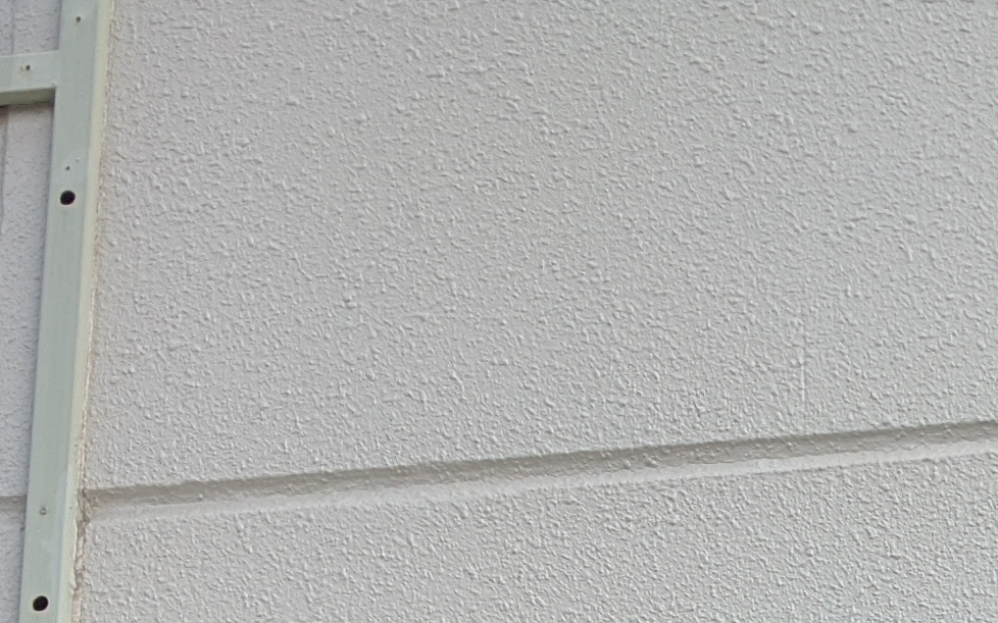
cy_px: 1185
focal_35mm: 118
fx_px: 3209
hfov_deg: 17.1
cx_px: 1092
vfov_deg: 10.3
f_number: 1.73
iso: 70
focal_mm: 4.38
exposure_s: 1/782
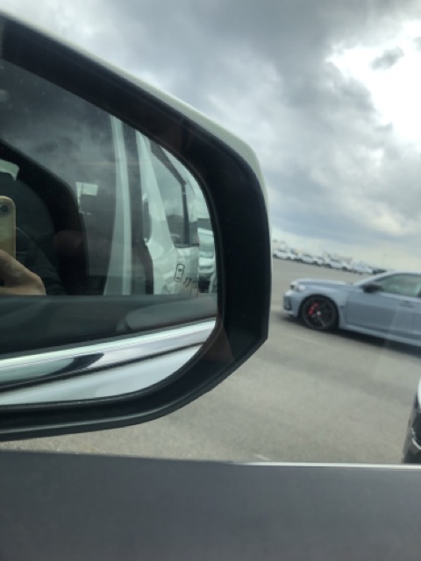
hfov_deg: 49.7
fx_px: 454
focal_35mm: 28
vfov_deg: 63.4
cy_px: 280
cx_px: 210
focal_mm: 3.99
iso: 20
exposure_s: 1/533
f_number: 1.8
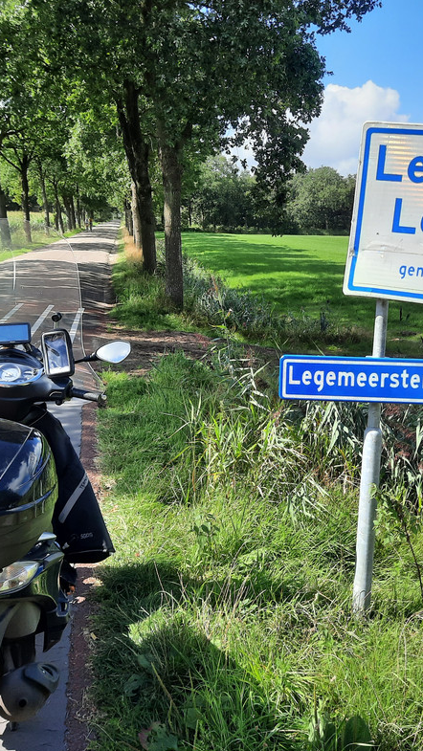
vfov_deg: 54.0
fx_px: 737
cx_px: 255
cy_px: 373
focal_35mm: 37
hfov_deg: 31.9
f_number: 2
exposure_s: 1/709
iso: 32
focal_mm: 4.6
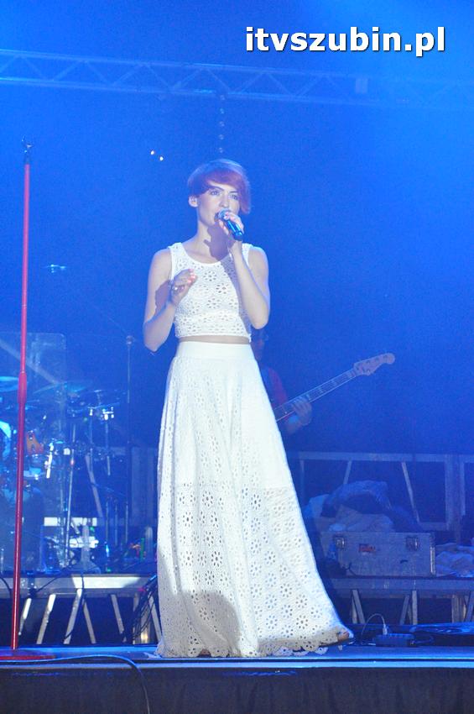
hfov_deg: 14.7
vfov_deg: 21.9
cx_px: 237
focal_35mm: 93
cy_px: 357
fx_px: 1840
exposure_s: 1/125
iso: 3200
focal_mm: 62
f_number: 5.6
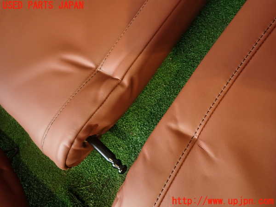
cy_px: 104
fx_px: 199
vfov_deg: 54.9
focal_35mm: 25
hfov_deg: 69.4
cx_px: 138
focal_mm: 4.5
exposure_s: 1/30
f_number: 2
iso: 250
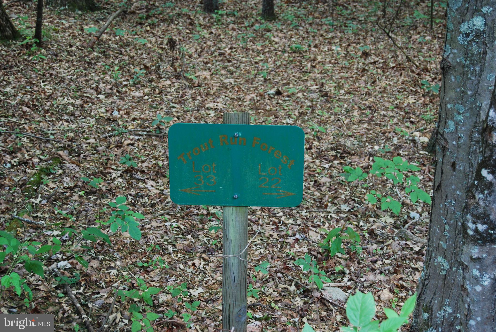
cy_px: 166
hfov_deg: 29.2
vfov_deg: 19.8
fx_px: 952
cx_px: 248
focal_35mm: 69
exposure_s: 1/30
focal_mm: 46
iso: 400
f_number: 5.3
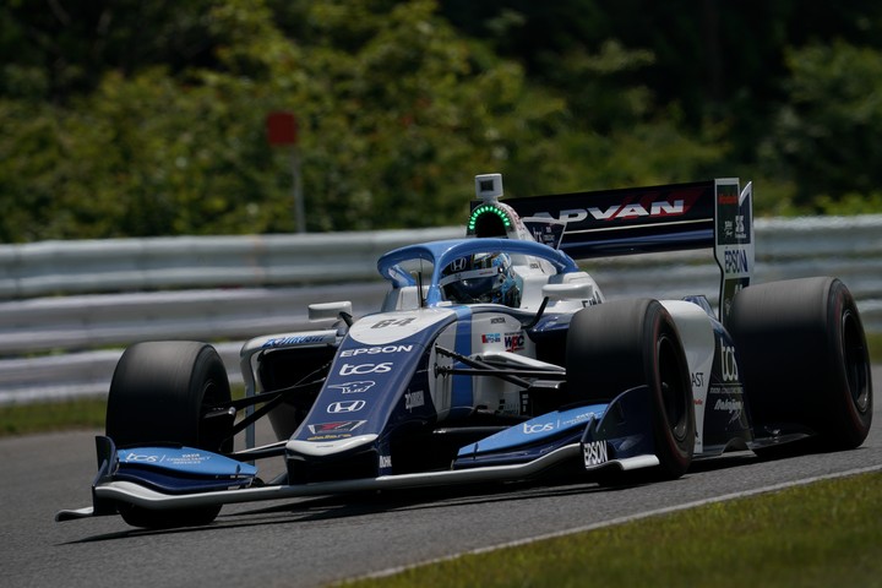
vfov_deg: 2.3
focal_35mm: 600
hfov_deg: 3.4
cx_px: 441
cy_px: 294
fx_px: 14699
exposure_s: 1/1000
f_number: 10
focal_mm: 600
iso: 200
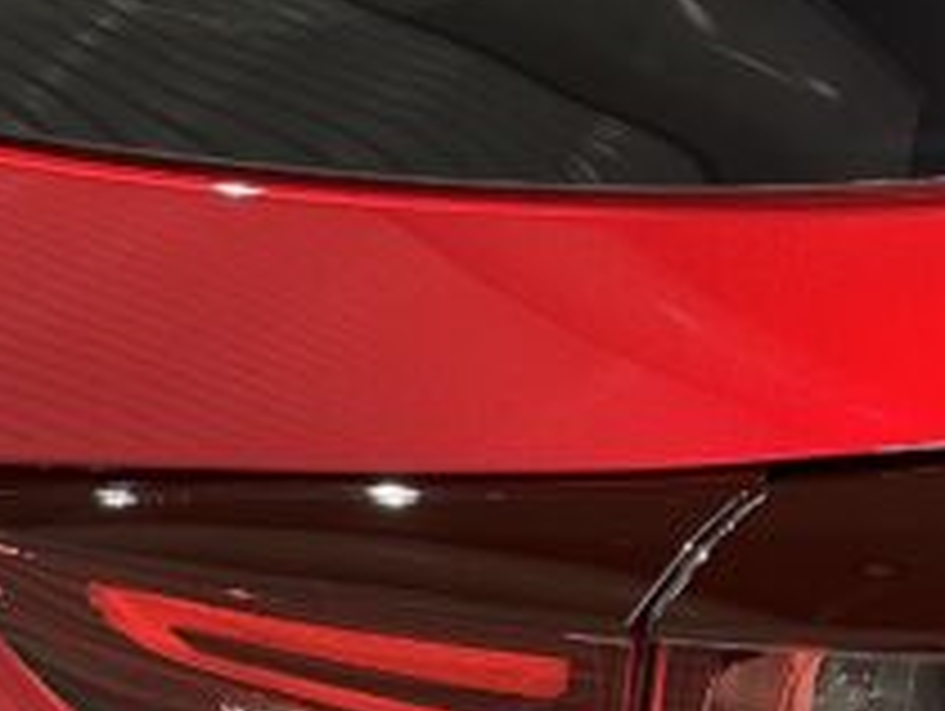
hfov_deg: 16.3
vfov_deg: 12.7
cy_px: 328
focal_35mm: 117
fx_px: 3198
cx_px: 1026
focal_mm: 6.86
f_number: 1.78
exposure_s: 1/60
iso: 250
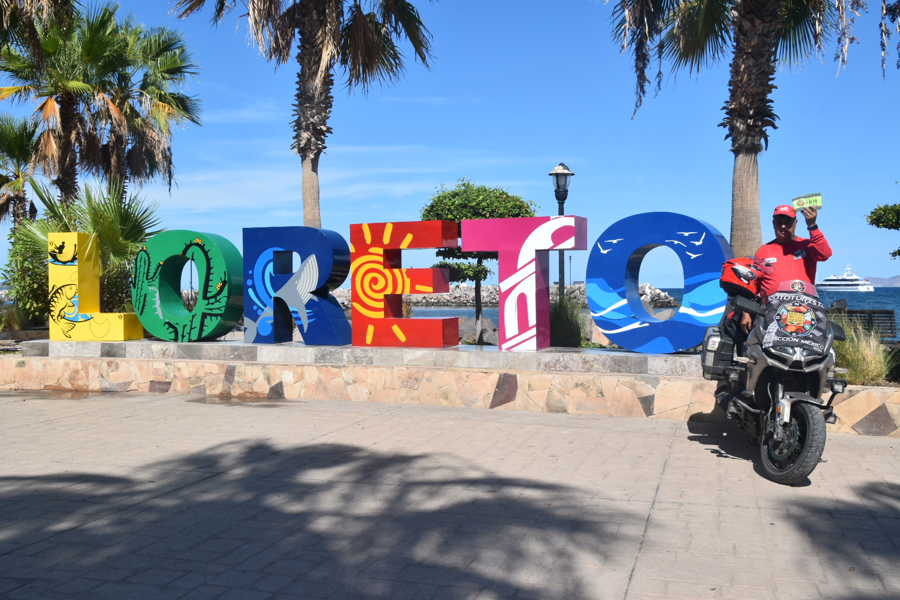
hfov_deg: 53.1
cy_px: 300
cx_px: 450
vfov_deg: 36.9
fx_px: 900
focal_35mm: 36
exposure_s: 1/400
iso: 200
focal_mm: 24
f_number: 10
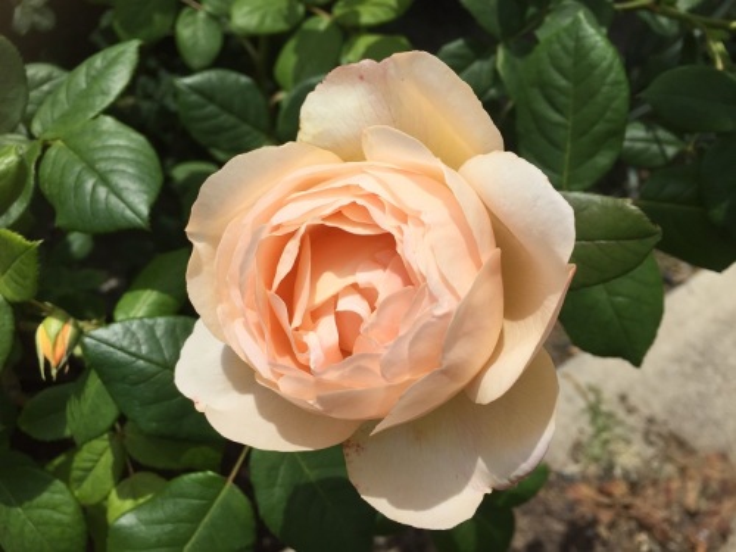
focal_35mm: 29
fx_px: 617
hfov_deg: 61.7
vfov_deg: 48.2
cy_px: 276
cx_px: 368
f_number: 2.2
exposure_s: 1/3300
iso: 32
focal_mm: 4.15
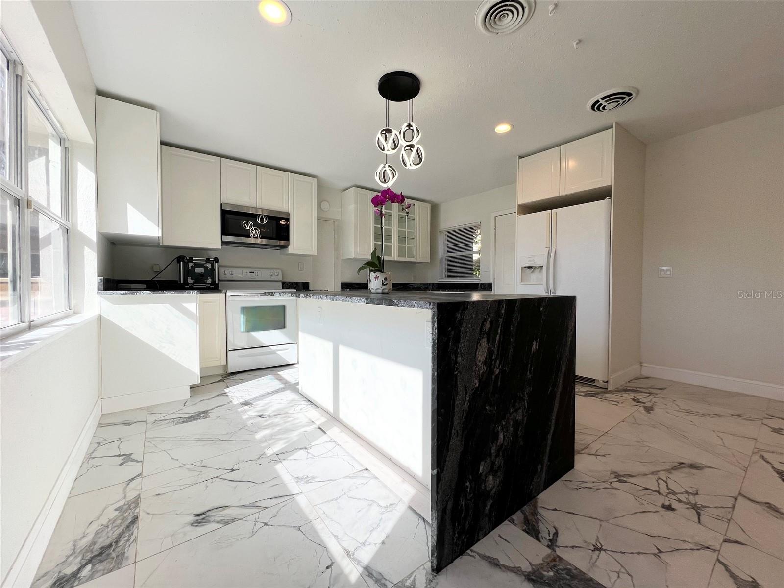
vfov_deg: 89.9
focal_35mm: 13
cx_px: 392
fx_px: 294
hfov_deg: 106.2
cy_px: 294
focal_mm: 1.57
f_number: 1.8
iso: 32
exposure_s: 1/271
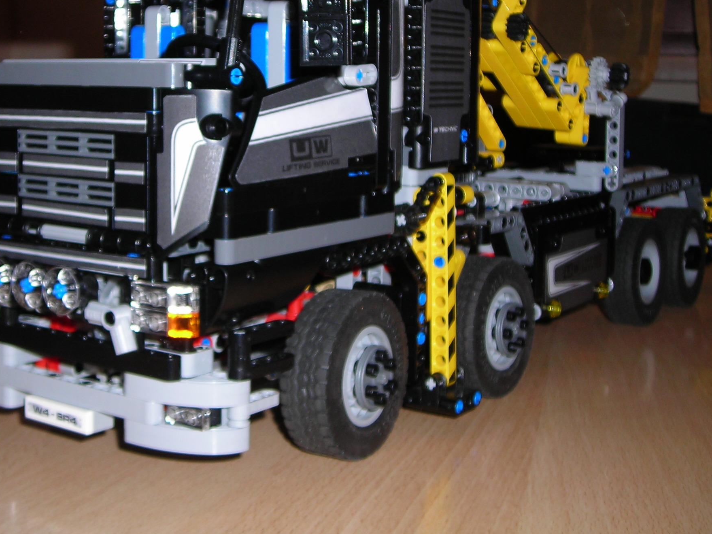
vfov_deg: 25.9
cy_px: 152
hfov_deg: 34.2
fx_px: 1152
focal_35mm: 56
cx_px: 280
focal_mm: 6.3
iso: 50
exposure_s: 1/60.1
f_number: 3.2
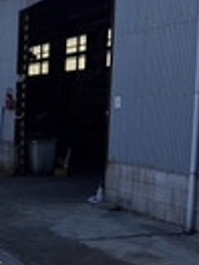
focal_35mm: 87
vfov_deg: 22.4
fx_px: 667
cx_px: -199
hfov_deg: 14.2
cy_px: 173
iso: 100
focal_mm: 6.76
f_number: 1.78
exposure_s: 1/3484
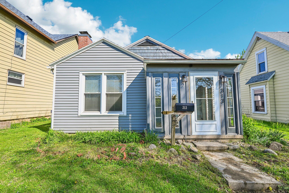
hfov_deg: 96.7
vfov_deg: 73.7
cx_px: 144
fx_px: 128
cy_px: 96
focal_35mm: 16
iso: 400
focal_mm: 16
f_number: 4.8
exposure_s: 1/1000
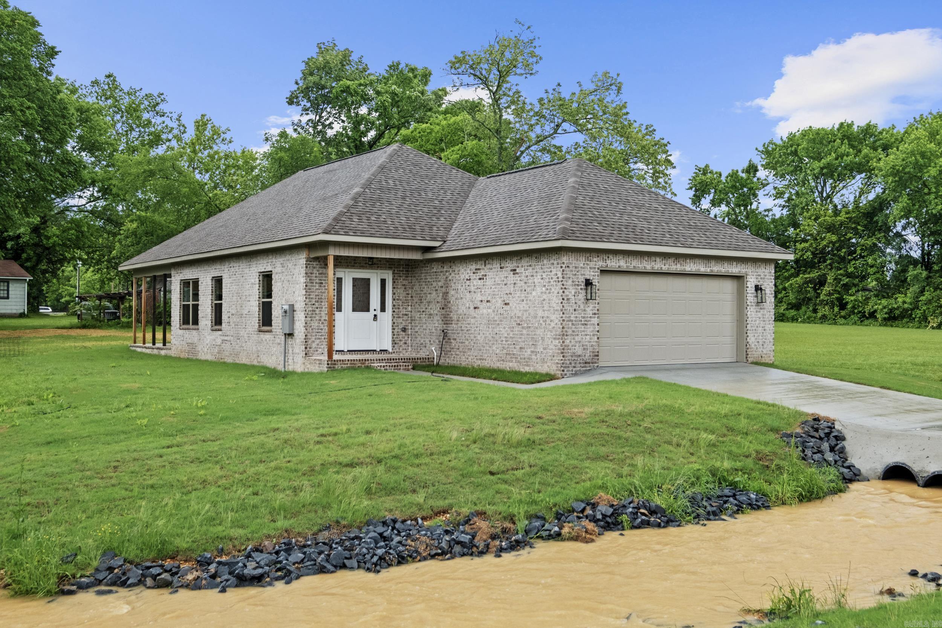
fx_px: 942
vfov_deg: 36.9
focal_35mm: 36
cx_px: 471
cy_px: 314
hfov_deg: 53.1
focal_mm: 24
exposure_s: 1/125
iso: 800
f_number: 7.1
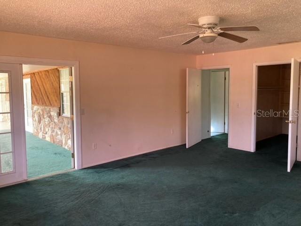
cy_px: 113
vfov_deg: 49.7
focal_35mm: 28
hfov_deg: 63.4
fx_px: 243
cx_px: 150
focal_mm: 3.99
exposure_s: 1/60
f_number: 1.8
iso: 200
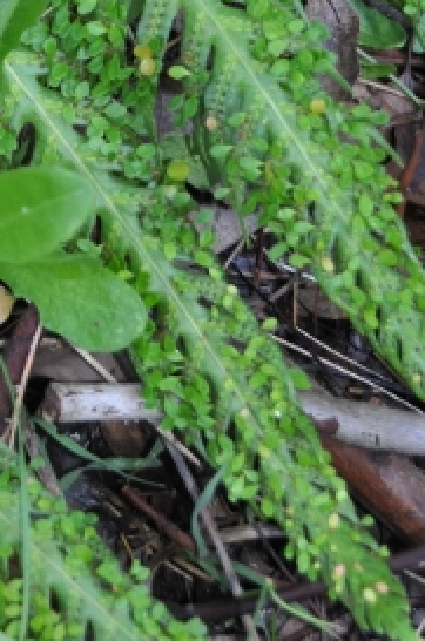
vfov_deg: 15.1
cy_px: -73
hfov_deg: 10.2
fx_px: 2346
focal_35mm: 132
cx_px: -97
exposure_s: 1/60
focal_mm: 30
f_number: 4.5
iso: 800
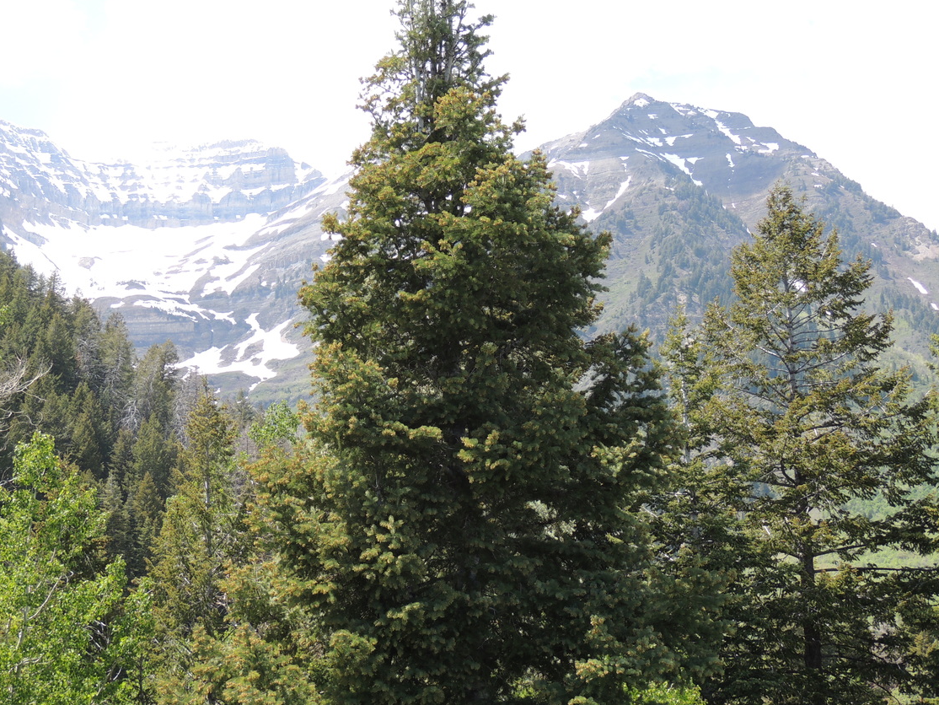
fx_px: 1465
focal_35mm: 54
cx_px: 402
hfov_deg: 35.5
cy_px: 385
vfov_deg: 27.0
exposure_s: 1/400
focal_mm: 8.3
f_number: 3.5
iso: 100
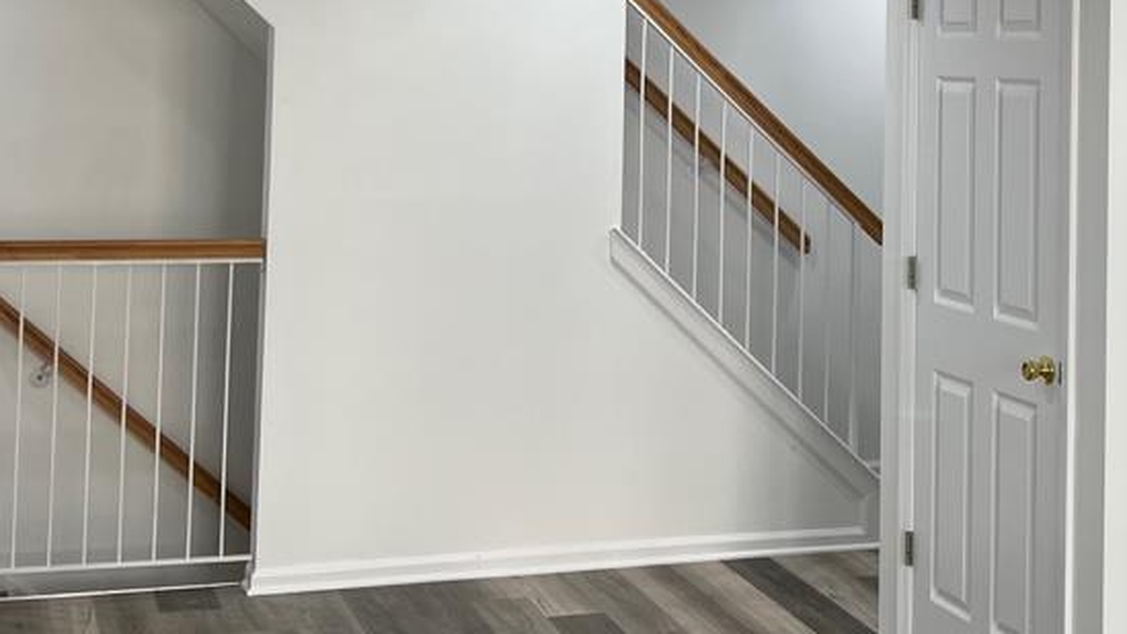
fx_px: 1973
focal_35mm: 66
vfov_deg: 17.9
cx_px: 655
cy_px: 27
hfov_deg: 31.8
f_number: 1.5
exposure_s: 1/121
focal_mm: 5.7
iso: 64
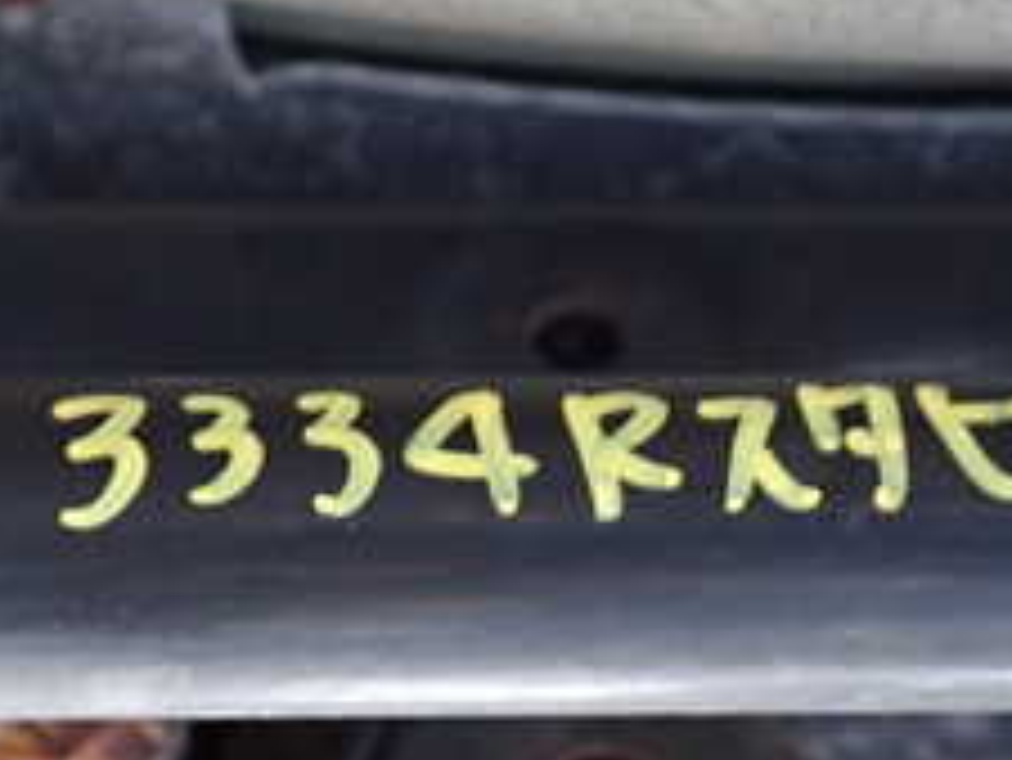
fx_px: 2340
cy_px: 418
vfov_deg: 18.4
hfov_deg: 24.4
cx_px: 540
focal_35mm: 80
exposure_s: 1/20
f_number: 2.3
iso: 800
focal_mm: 5.4
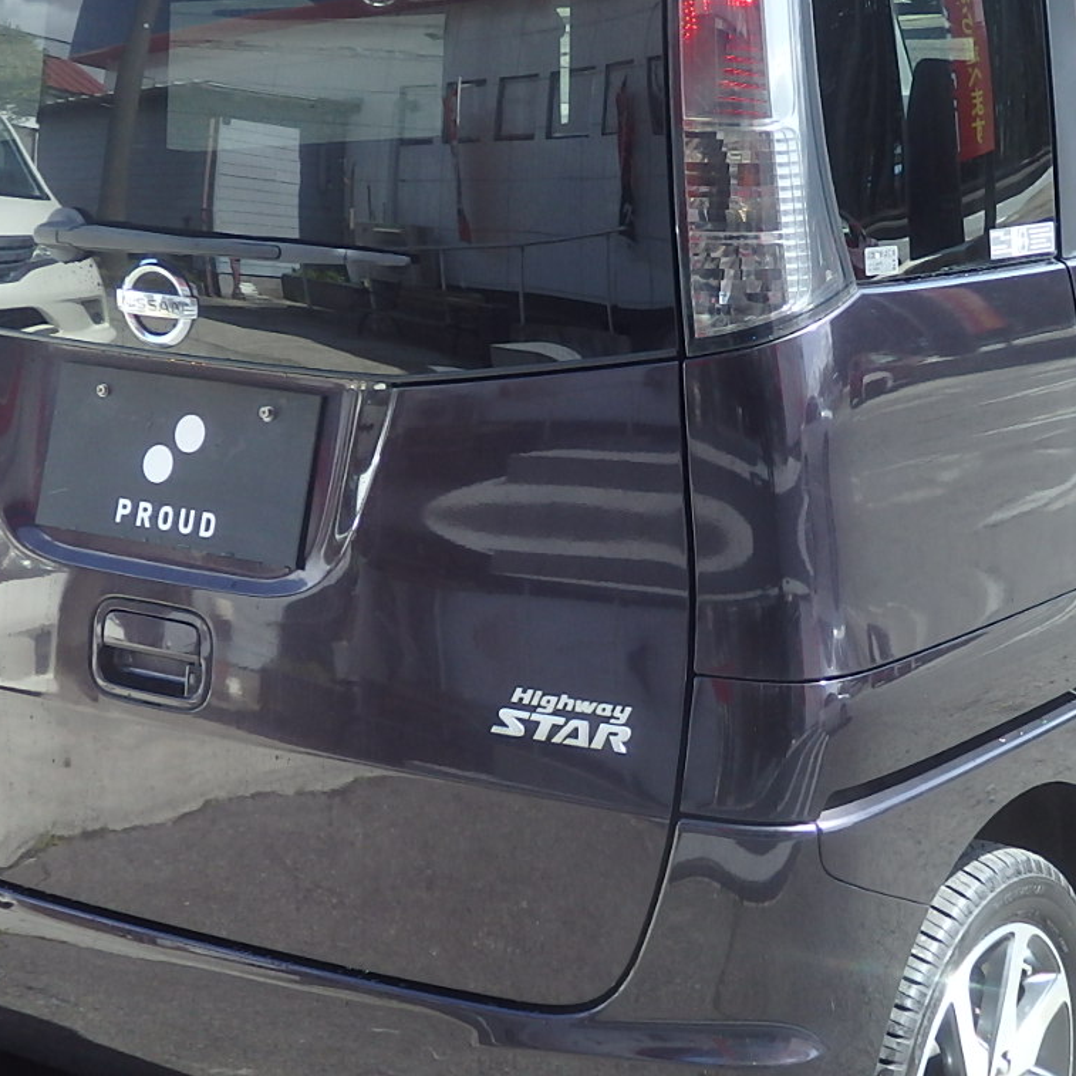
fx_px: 2602
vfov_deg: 23.4
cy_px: 496
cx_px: 735
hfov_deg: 23.2
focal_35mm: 74
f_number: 9.7
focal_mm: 6
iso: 125
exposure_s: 1/250
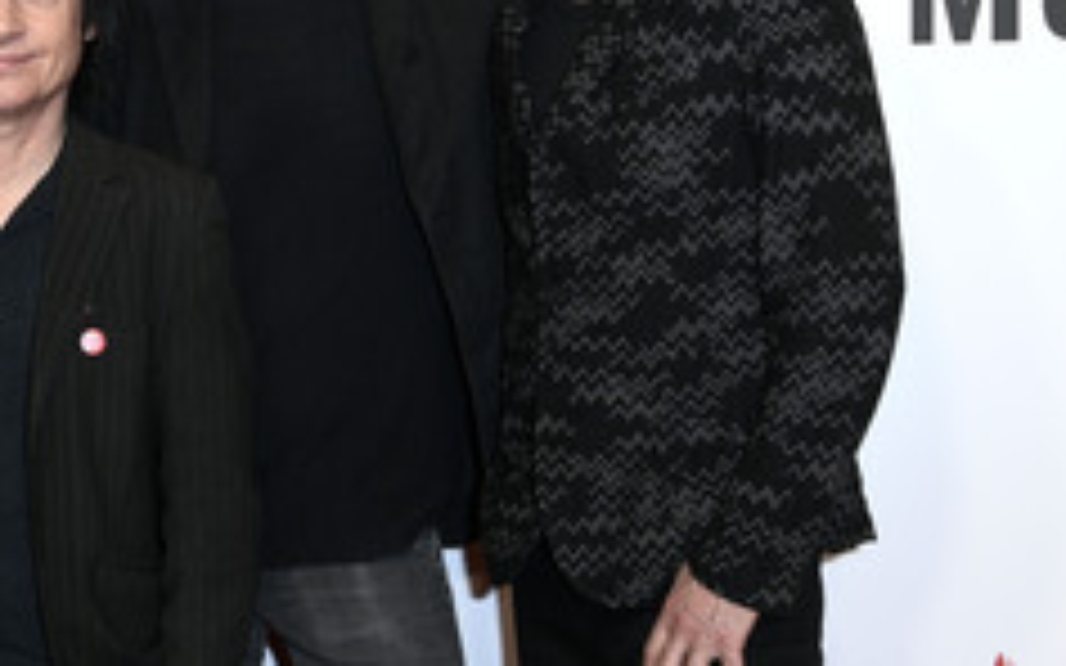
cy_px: 243
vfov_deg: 14.0
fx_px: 2701
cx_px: 277
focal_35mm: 93
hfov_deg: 22.1
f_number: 5.6
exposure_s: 1/250
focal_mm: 48
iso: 1250
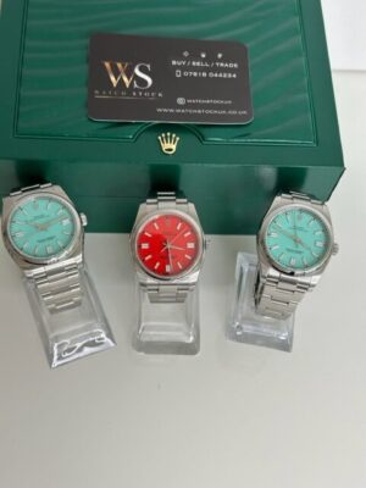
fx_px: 677
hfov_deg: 30.3
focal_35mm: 48
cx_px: 183
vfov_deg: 39.7
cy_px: 244
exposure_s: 1/100
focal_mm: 6.86
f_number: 1.78
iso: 64
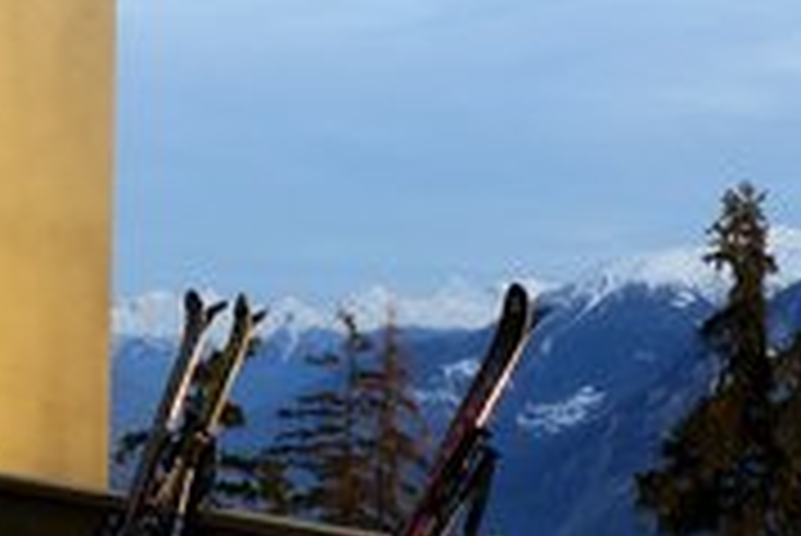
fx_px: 2249
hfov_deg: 19.9
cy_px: 707
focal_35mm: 101
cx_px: 108
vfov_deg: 13.1
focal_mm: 6
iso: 100
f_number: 3.2
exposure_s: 1/125
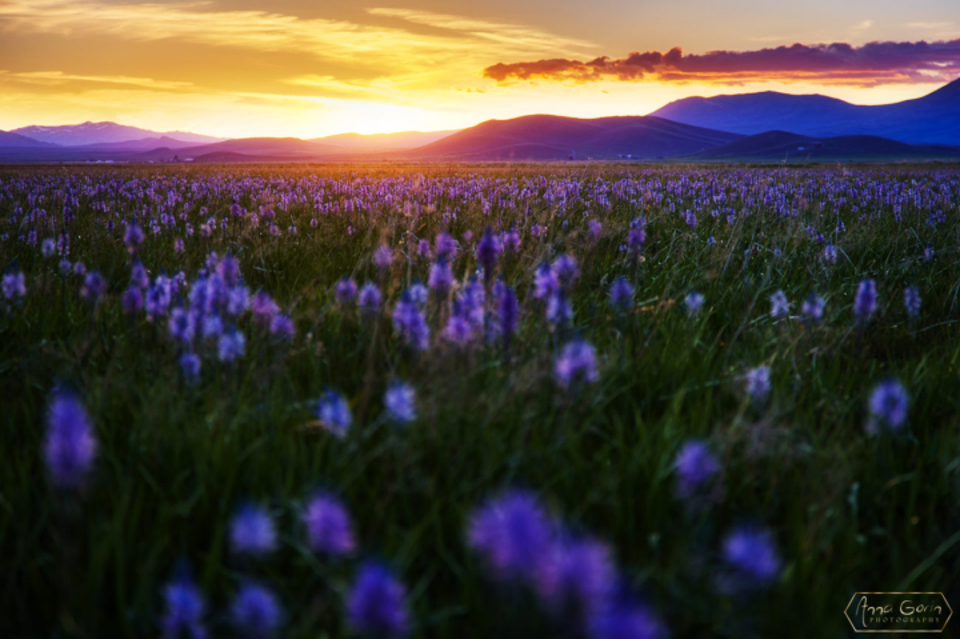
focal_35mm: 105
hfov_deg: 19.5
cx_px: 480
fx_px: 2798
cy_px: 320
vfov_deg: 13.0
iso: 500
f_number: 4
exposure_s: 1/60
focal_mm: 105
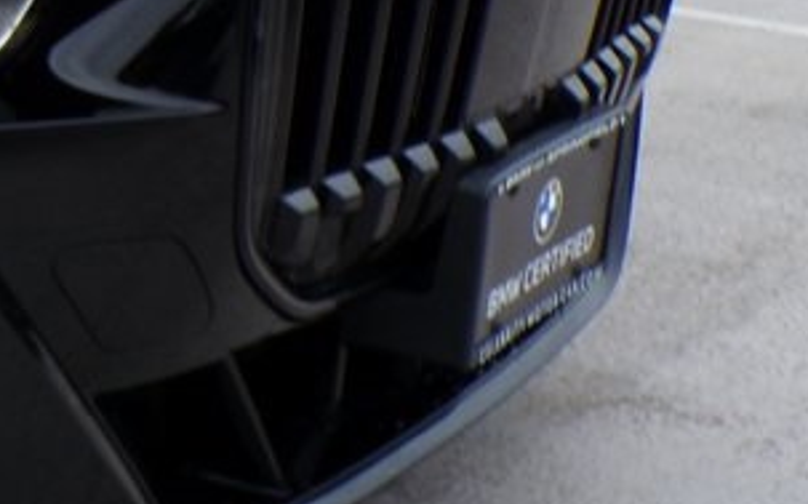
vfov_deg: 14.9
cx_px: -496
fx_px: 1893
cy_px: 11
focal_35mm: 86
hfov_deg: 19.9
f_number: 4.4
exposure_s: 1/240
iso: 100
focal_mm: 4.3
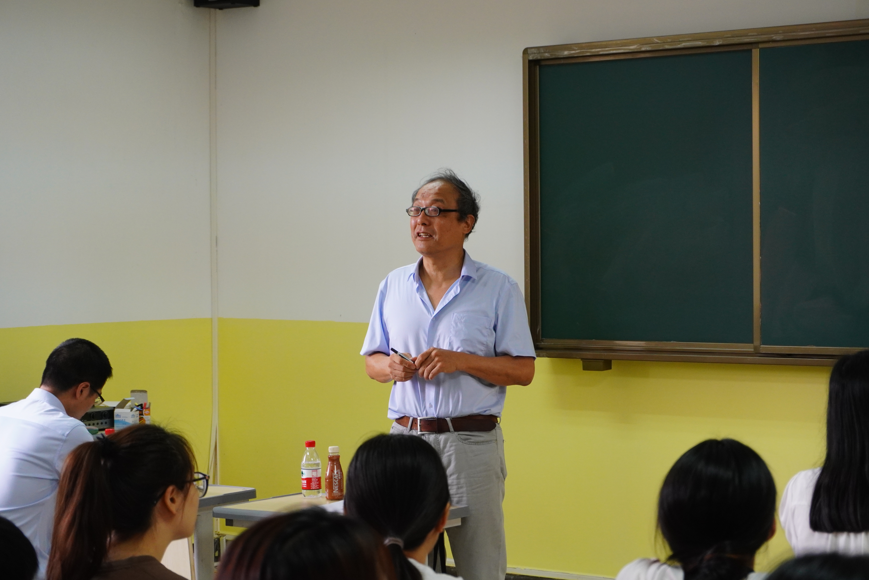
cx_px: 434
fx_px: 1810
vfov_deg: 18.2
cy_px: 290
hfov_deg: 27.0
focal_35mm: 75
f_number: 5.6
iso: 1000
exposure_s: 1/50
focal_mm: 50
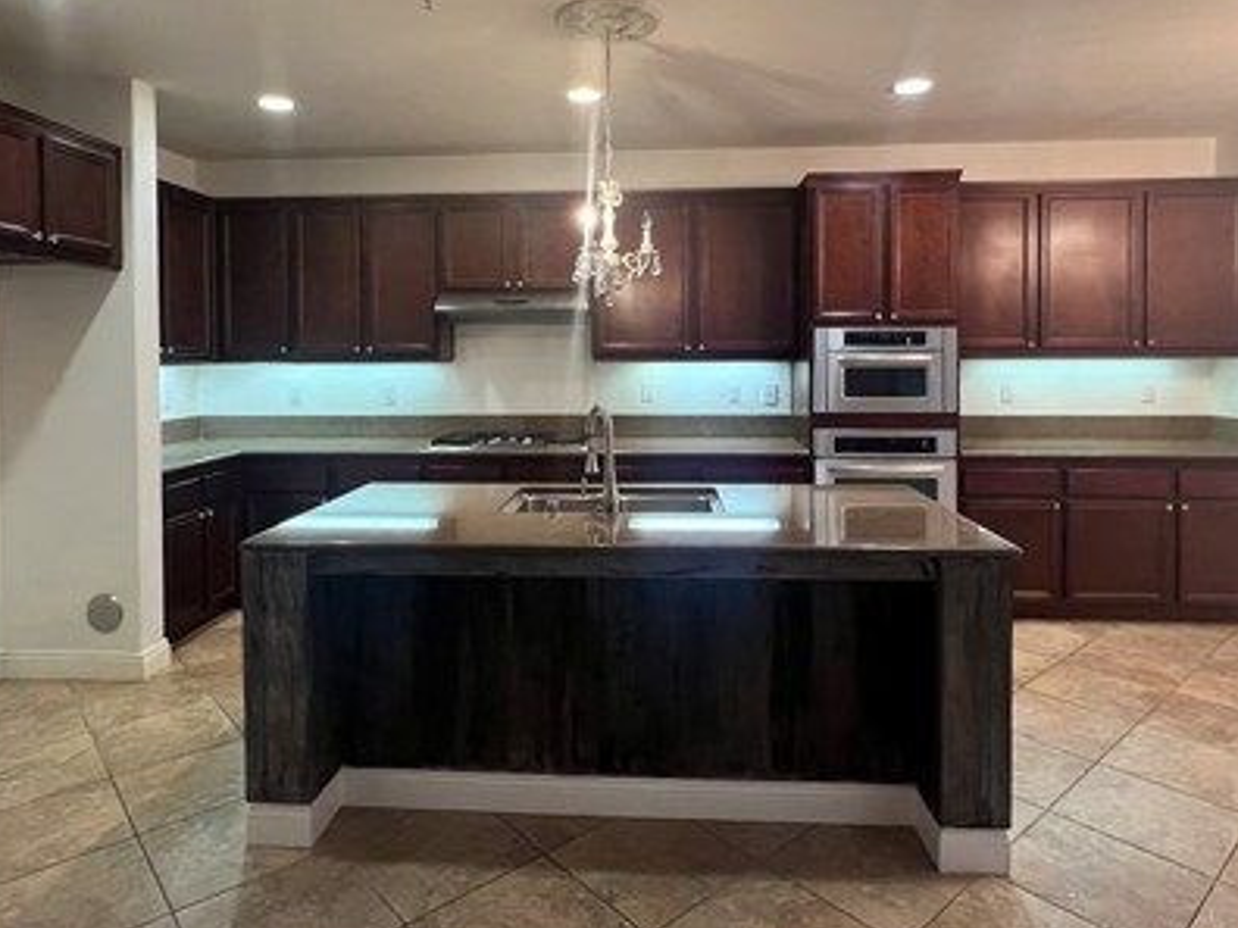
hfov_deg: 79.0
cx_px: 616
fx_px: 751
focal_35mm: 21
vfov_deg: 62.8
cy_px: 366
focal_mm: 1.57
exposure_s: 1/60
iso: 320
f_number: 1.8
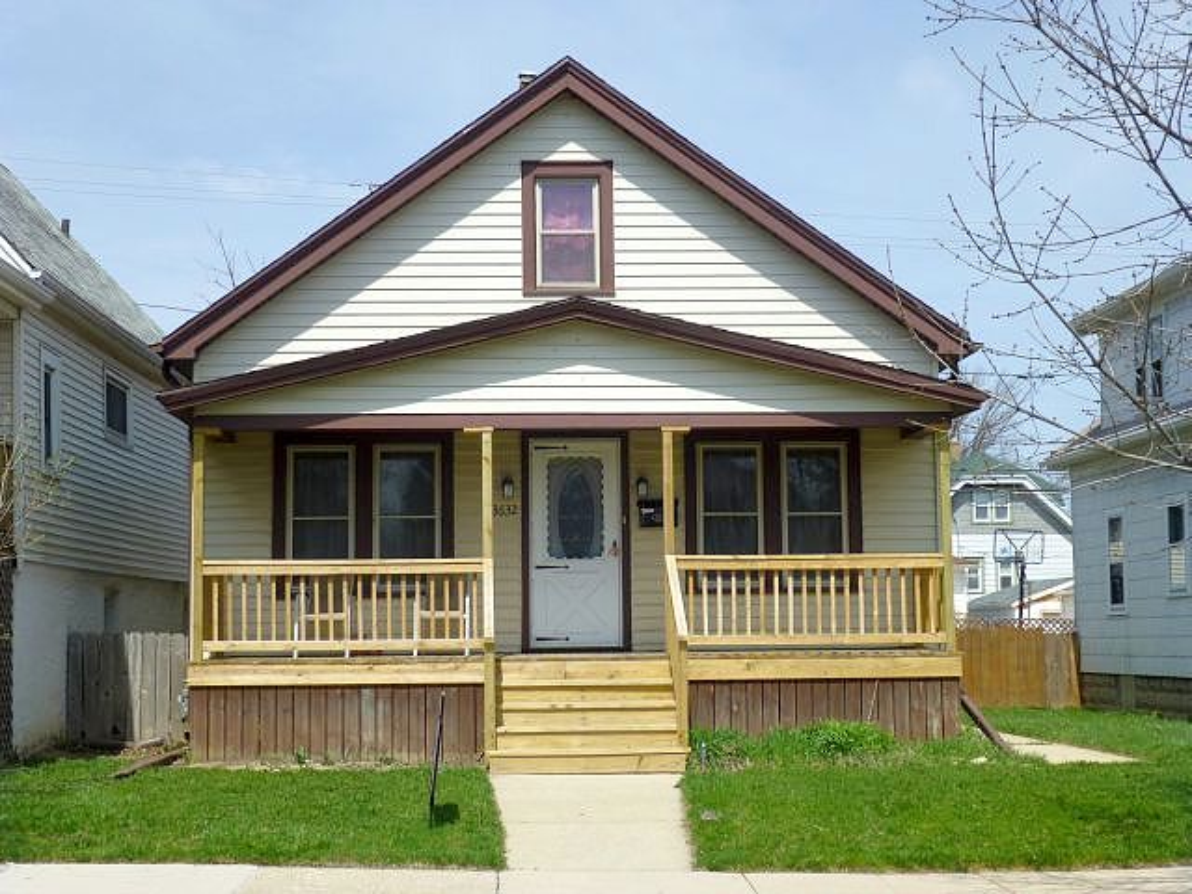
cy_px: 447
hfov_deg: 34.9
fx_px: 1894
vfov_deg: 26.6
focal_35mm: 55
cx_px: 596
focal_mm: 9.9
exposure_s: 1/1000
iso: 100
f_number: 4.2
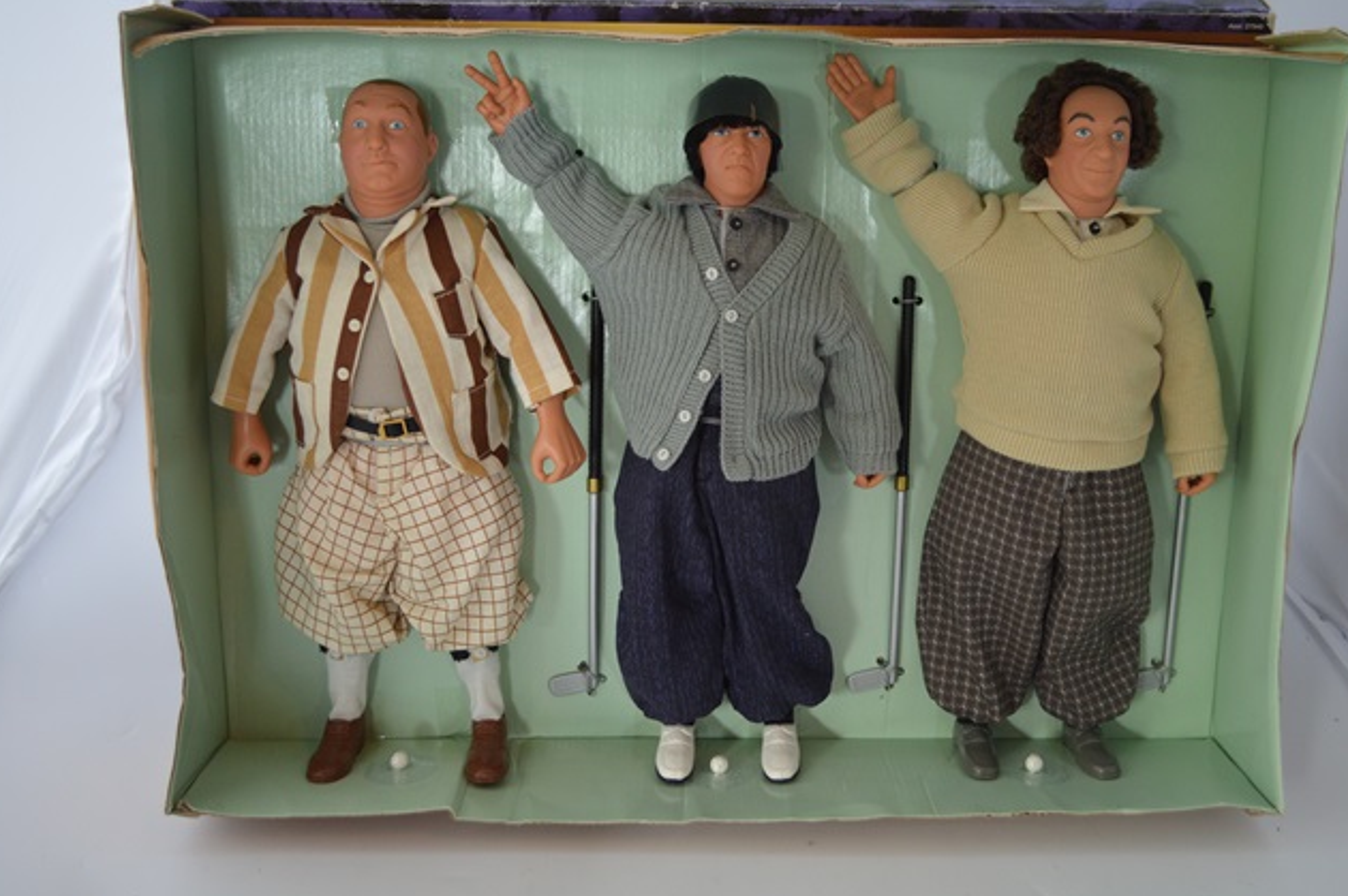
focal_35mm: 40
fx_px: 1497
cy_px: 407
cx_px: 719
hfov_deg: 48.5
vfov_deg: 33.3
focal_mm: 24
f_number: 4
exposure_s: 1/60
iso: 560
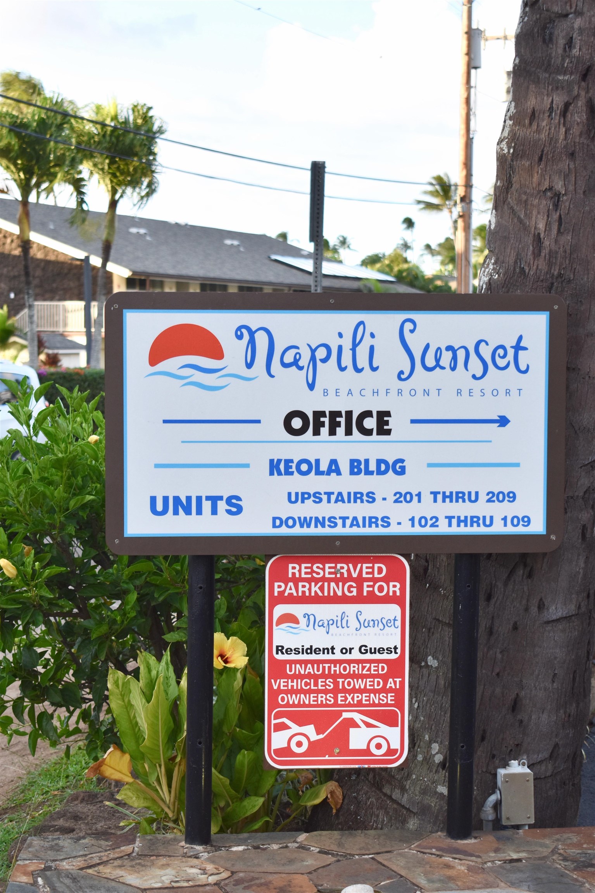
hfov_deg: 22.6
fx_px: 1488
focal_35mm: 60
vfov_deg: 33.4
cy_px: 446
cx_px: 298
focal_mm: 40
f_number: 5.6
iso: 250
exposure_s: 1/250
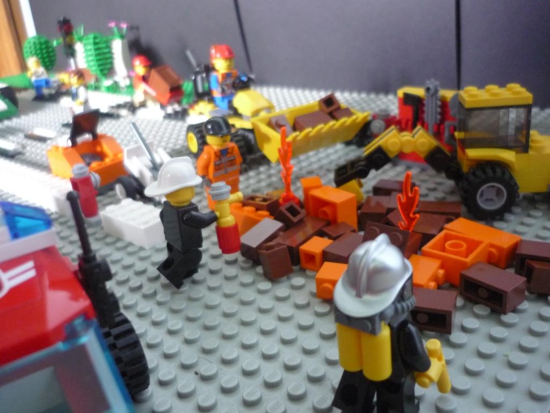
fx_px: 524
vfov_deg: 42.9
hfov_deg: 55.4
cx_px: 275
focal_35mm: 33
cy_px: 206
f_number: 2.8
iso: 400
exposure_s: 1/13
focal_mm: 5.5
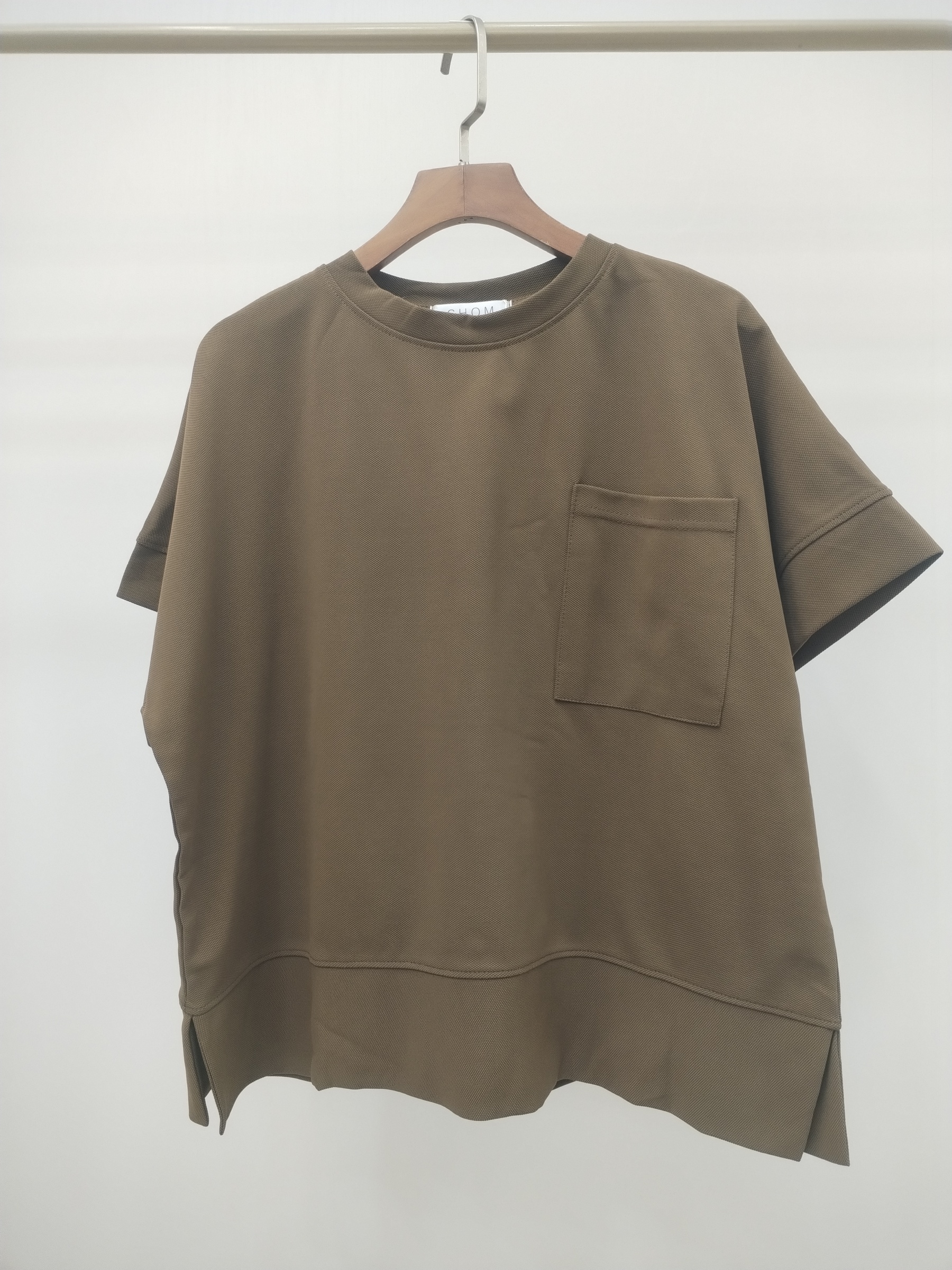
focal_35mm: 29
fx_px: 1063
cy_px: 635
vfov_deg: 61.7
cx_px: 476
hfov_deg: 48.2
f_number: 1.8
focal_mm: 4.75
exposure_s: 1/60
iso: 239
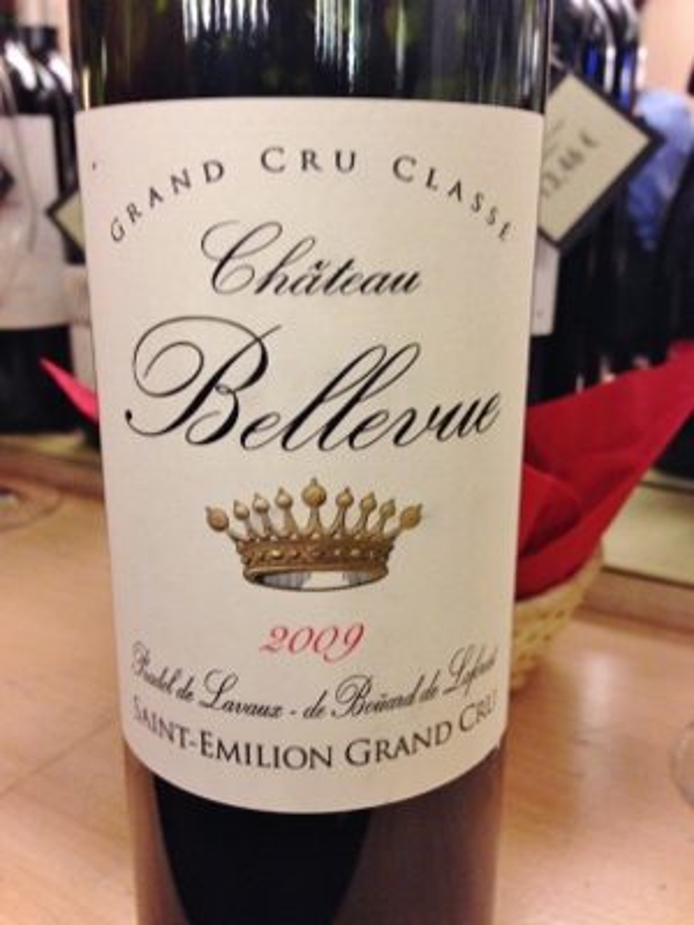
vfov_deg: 55.4
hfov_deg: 42.9
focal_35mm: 33
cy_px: 462
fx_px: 882
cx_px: 347
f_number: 2.4
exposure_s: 1/20
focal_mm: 4.12
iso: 250
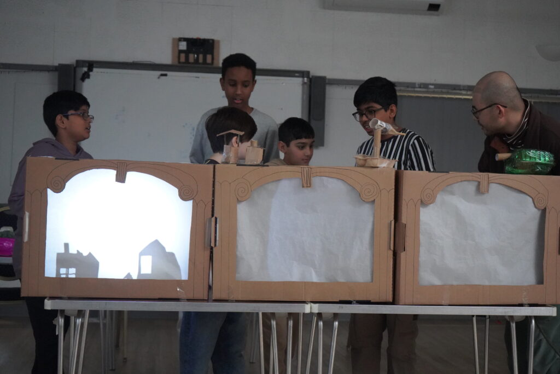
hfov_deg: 36.2
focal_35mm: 55
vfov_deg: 24.6
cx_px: 280
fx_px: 856
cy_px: 187
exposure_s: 1/80
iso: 12800
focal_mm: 55
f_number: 5
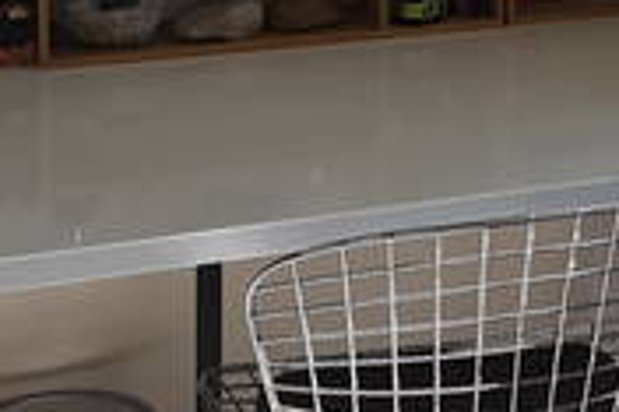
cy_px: -257
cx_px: 967
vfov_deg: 10.4
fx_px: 2164
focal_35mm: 126
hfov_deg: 14.9
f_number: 1.8
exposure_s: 1/514
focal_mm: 5.58
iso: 50
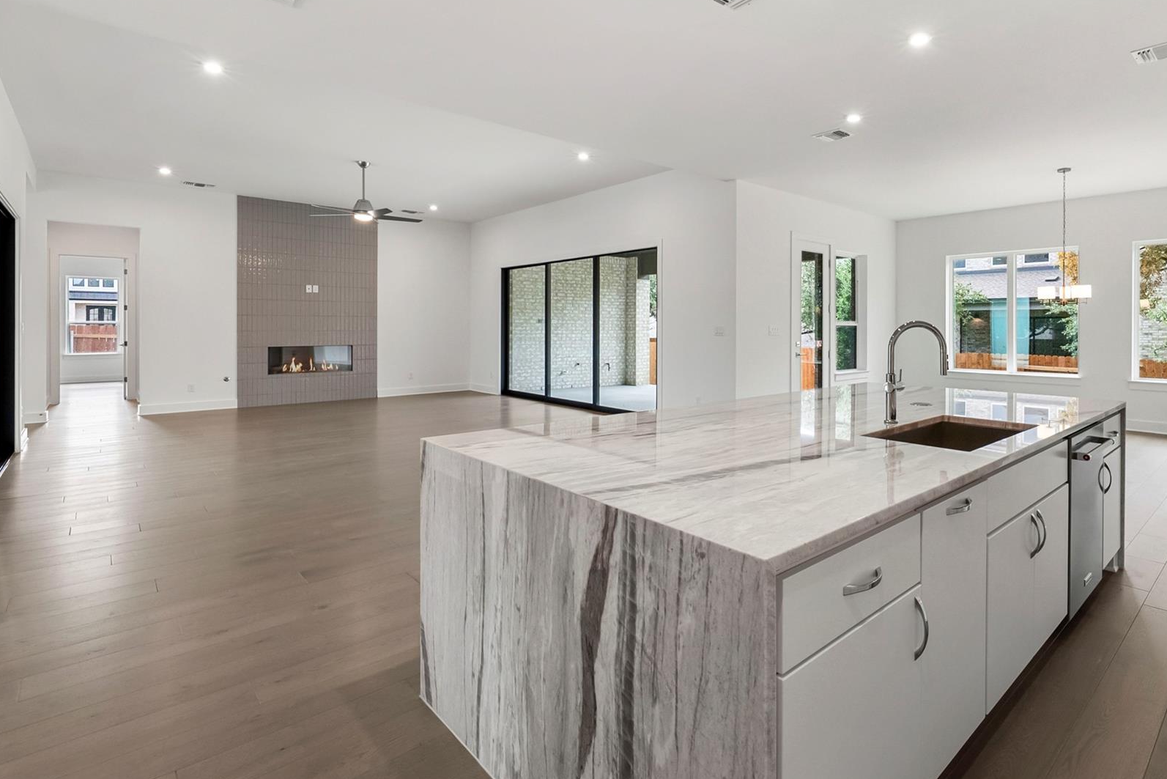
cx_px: 706
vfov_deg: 67.0
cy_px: 326
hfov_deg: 88.7
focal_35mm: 18
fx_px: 584
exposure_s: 1/8
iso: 1250
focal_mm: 14
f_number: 11
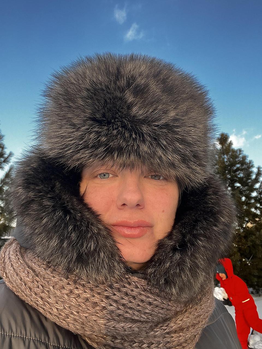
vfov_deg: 60.0
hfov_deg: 46.8
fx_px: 303
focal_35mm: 30
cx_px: 131
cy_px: 174
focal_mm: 2.71
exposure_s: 1/121
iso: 40
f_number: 2.2
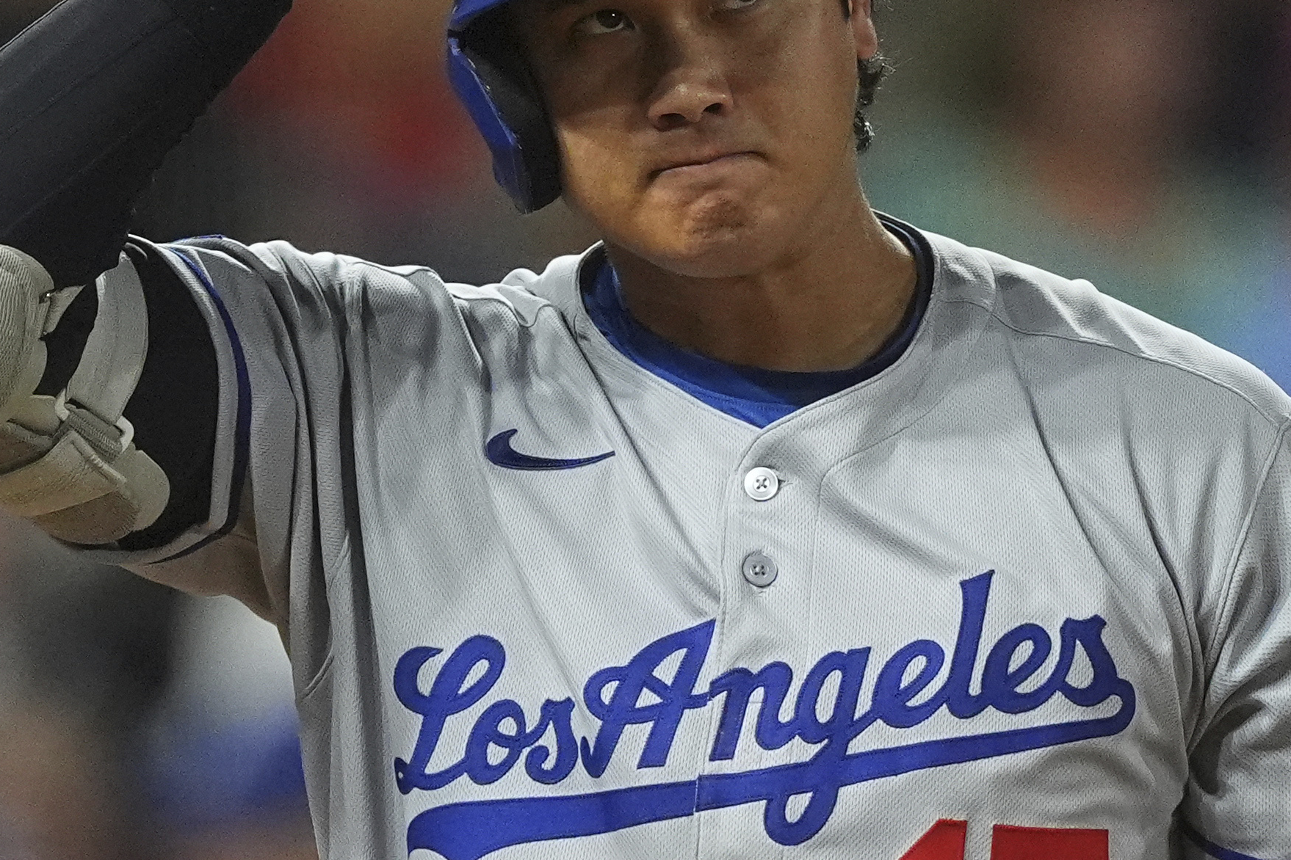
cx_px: 629
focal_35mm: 2048
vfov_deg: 0.7
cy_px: 721
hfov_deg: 1.0
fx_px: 73438
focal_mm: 600
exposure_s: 1/1600
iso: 5000
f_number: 4
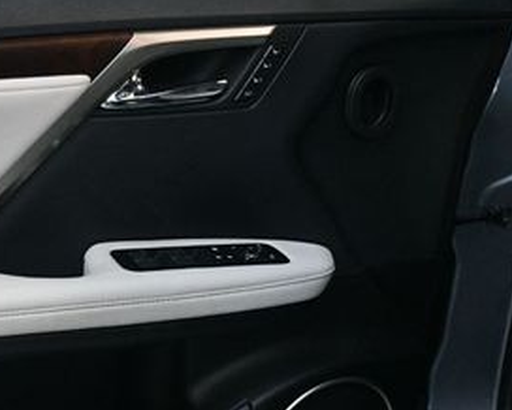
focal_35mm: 75
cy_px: 273
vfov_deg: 20.4
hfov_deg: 24.0
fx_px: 1137
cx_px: -26
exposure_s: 1/125
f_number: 3.8
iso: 2800
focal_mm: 23
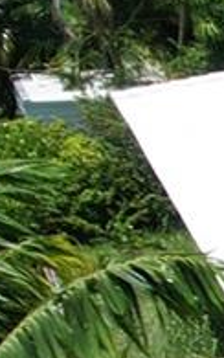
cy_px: 451
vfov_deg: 8.8
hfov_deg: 4.8
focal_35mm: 235
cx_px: 1063
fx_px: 2294
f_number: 2.8
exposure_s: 1/2500
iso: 120
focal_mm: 8.38
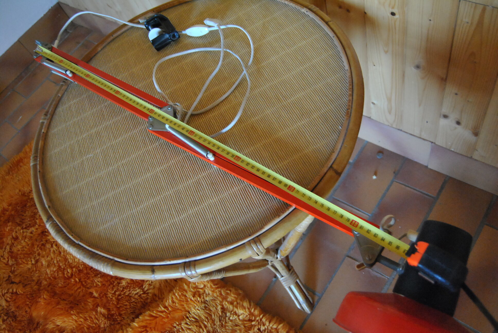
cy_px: 166
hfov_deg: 61.9
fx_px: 415
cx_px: 249
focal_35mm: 30
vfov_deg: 43.7
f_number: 3.5
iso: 1250
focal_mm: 20
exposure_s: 1/30
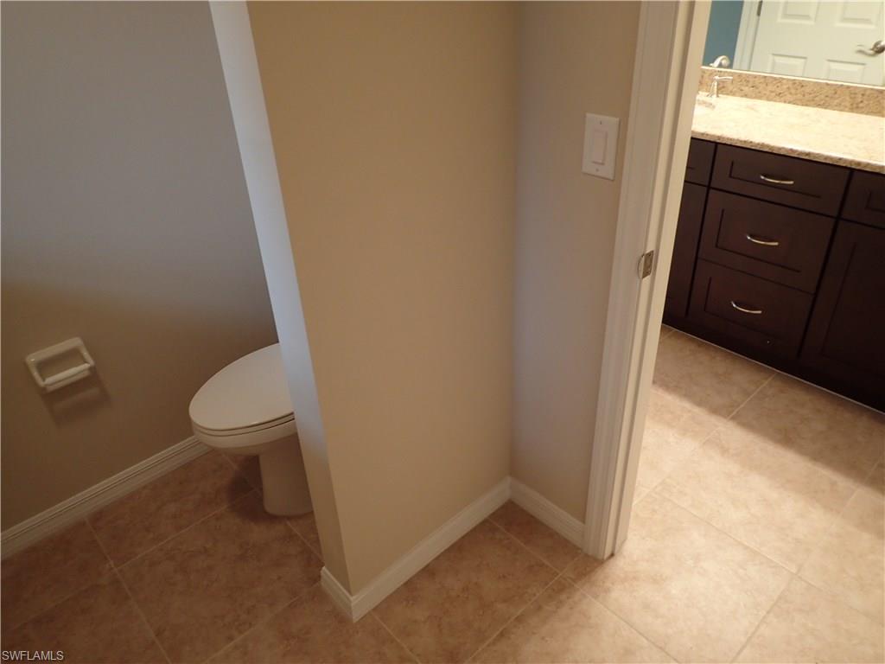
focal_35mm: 25
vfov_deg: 54.9
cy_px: 332
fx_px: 639
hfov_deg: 69.4
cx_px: 442
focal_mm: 4.5
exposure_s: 1/30
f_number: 2
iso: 250
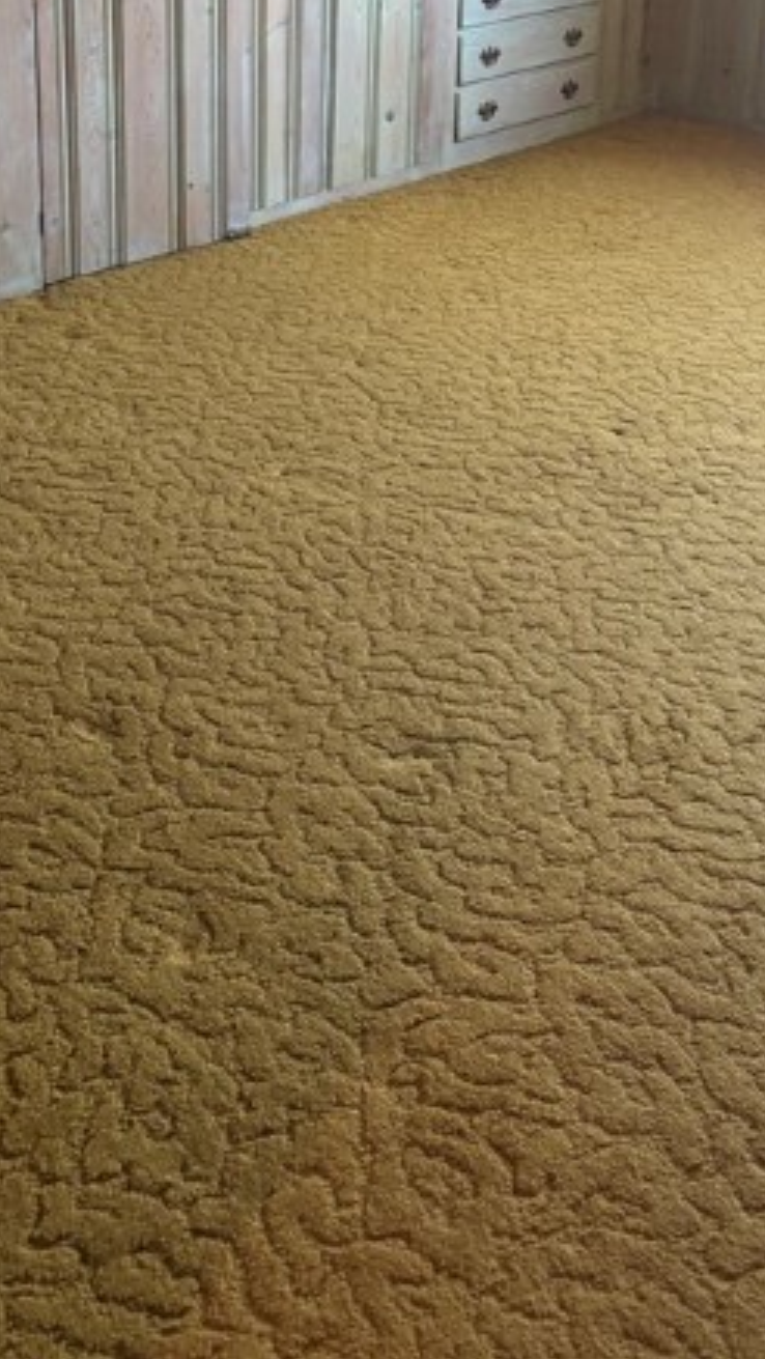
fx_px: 1658
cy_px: 168
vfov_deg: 41.5
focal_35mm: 46
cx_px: 429
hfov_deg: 26.0
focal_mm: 6.76
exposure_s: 1/60
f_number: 1.78
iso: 320
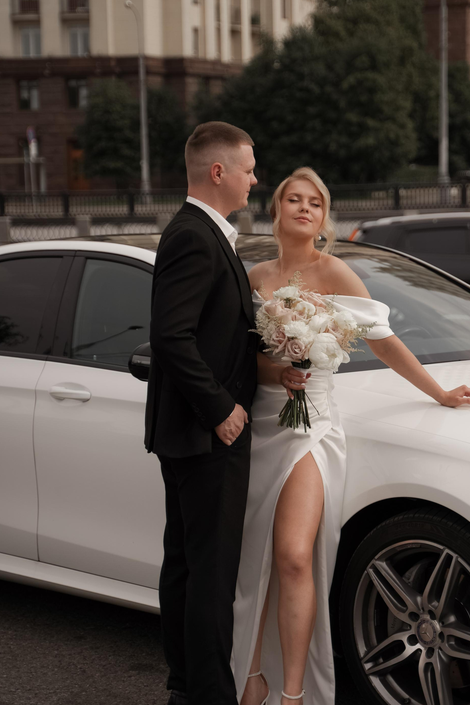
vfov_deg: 24.2
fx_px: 1645
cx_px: 280
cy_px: 327
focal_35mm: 84
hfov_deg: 16.2
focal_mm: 57
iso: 50
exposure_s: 1/3200
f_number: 2.8
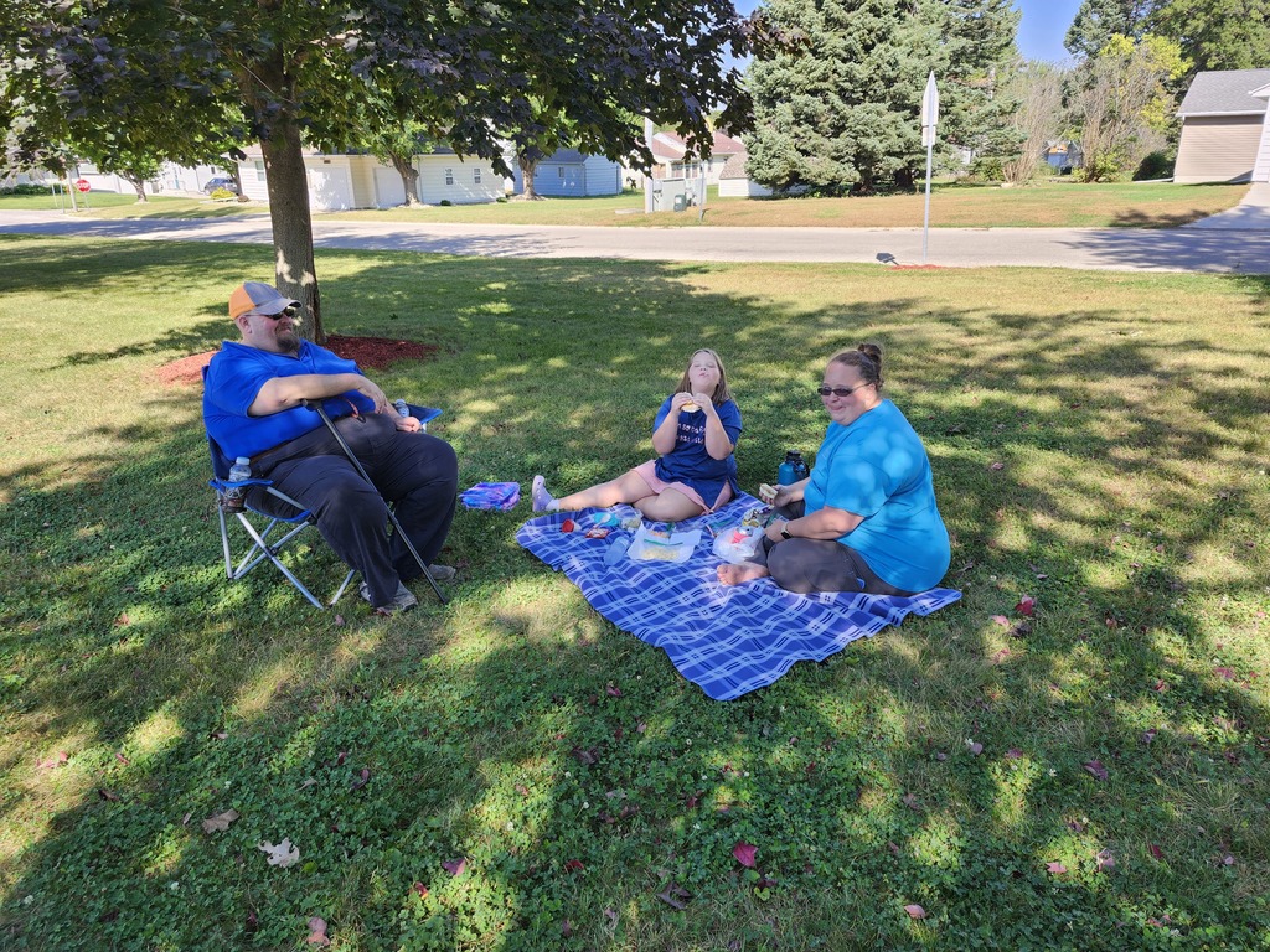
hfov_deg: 73.9
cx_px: 635
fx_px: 844
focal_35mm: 23
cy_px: 476
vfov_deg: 58.9
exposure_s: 1/321
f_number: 1.8
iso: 25
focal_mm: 5.54
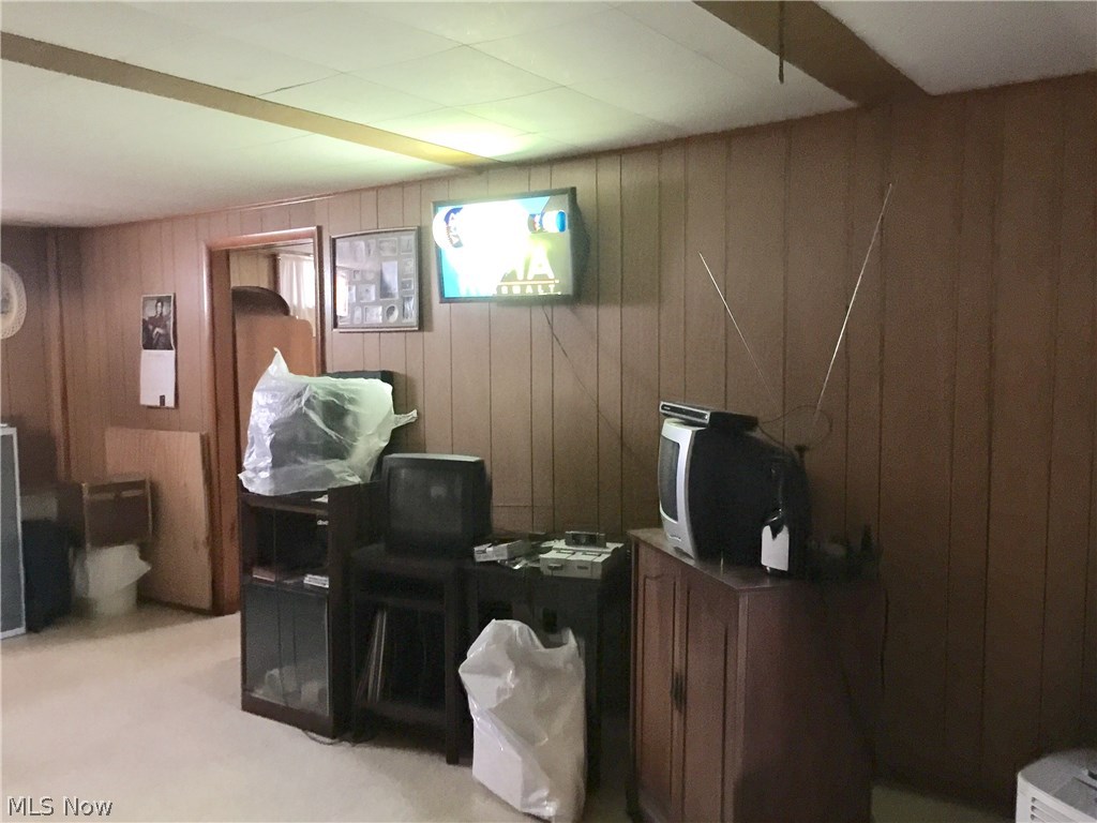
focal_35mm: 29
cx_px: 548
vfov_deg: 48.2
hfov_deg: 61.7
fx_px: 919
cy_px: 412
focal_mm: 4.15
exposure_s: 1/4
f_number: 2.2
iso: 200
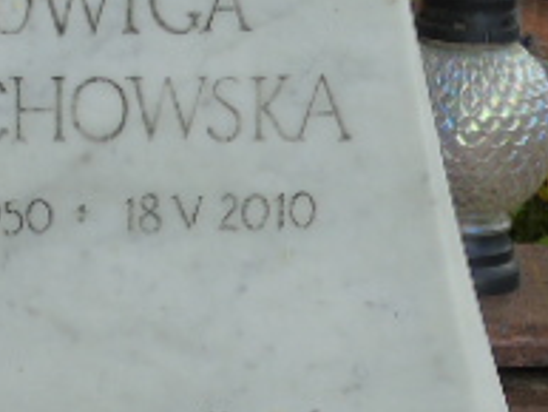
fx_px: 5671
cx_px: 119
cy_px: 486
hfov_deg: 5.5
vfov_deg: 4.1
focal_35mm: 358
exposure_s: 1/125
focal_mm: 19
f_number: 4.4
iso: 80
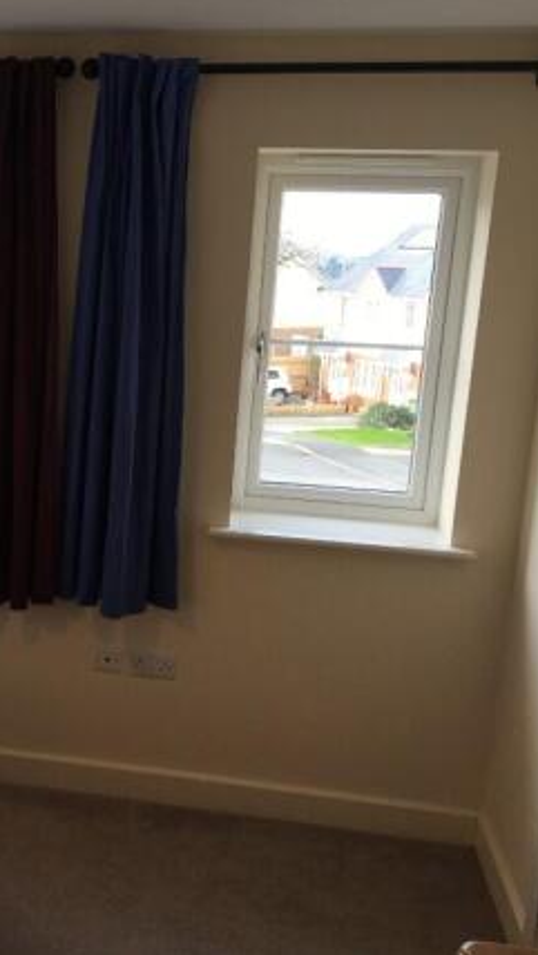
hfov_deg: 26.3
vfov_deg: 47.3
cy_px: 472
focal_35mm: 43
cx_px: 3
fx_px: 1090
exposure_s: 1/100
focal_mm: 4.15
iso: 25
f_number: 2.2
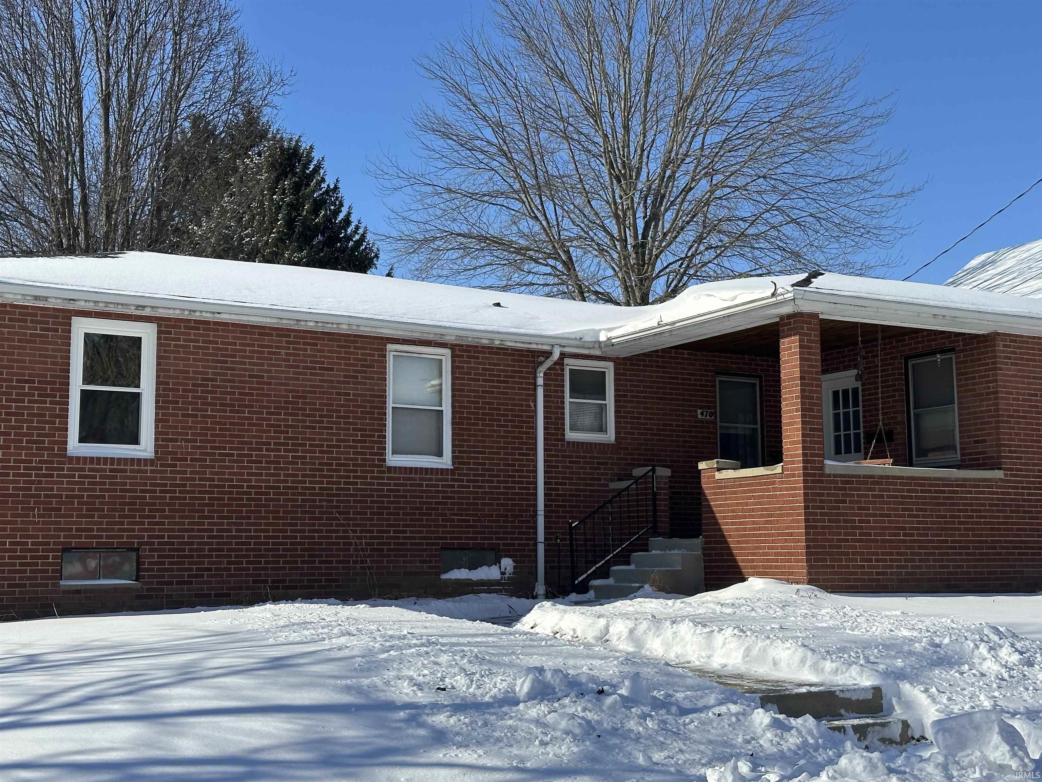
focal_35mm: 48
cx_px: 521
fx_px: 1445
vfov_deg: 30.3
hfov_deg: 39.7
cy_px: 391
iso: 64
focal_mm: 6.86
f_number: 1.78
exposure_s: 1/6211
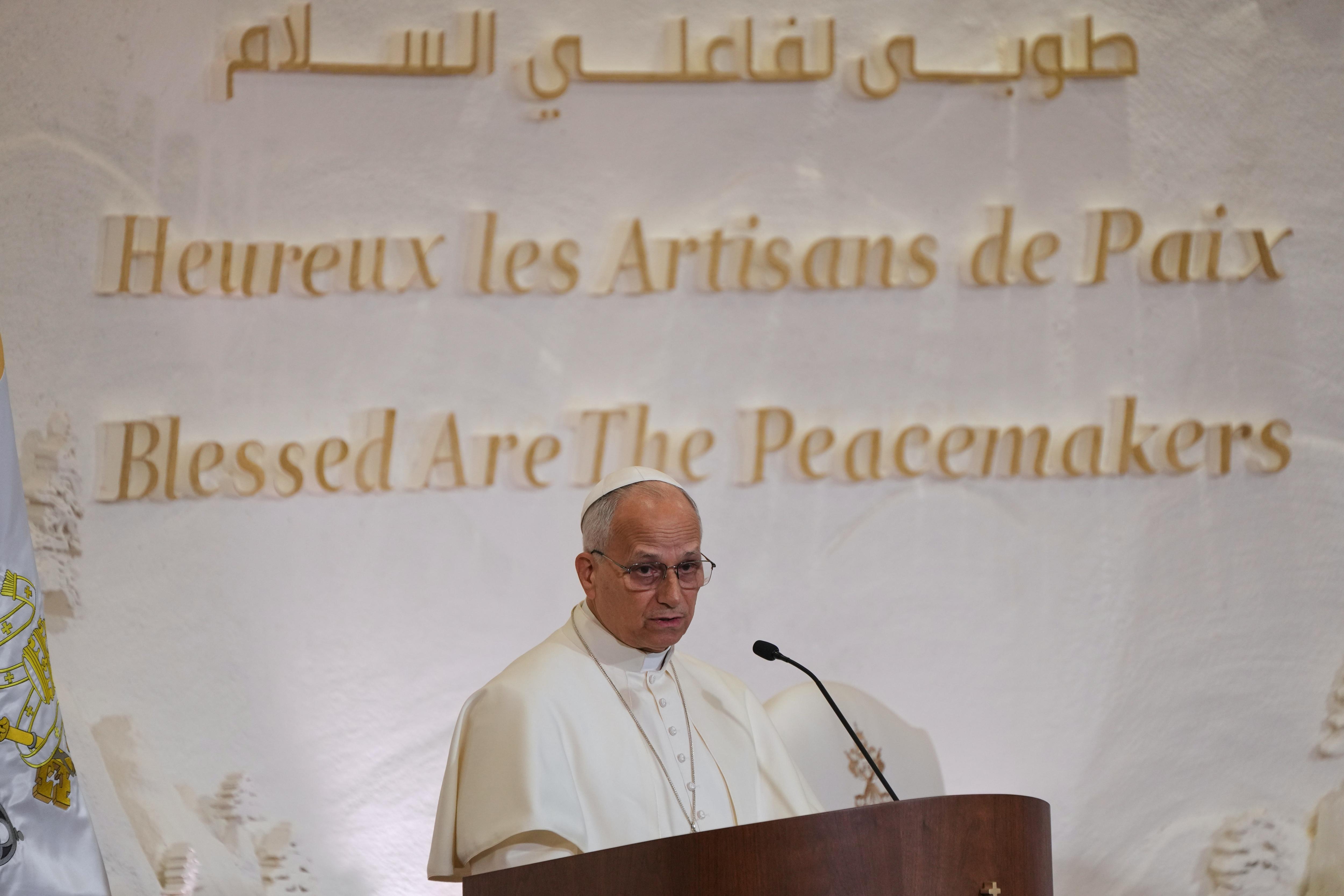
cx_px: 672
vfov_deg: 4.0
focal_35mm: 345
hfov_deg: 6.0
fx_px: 12879
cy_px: 448
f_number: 5.6
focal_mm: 345
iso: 2000
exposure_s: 1/200
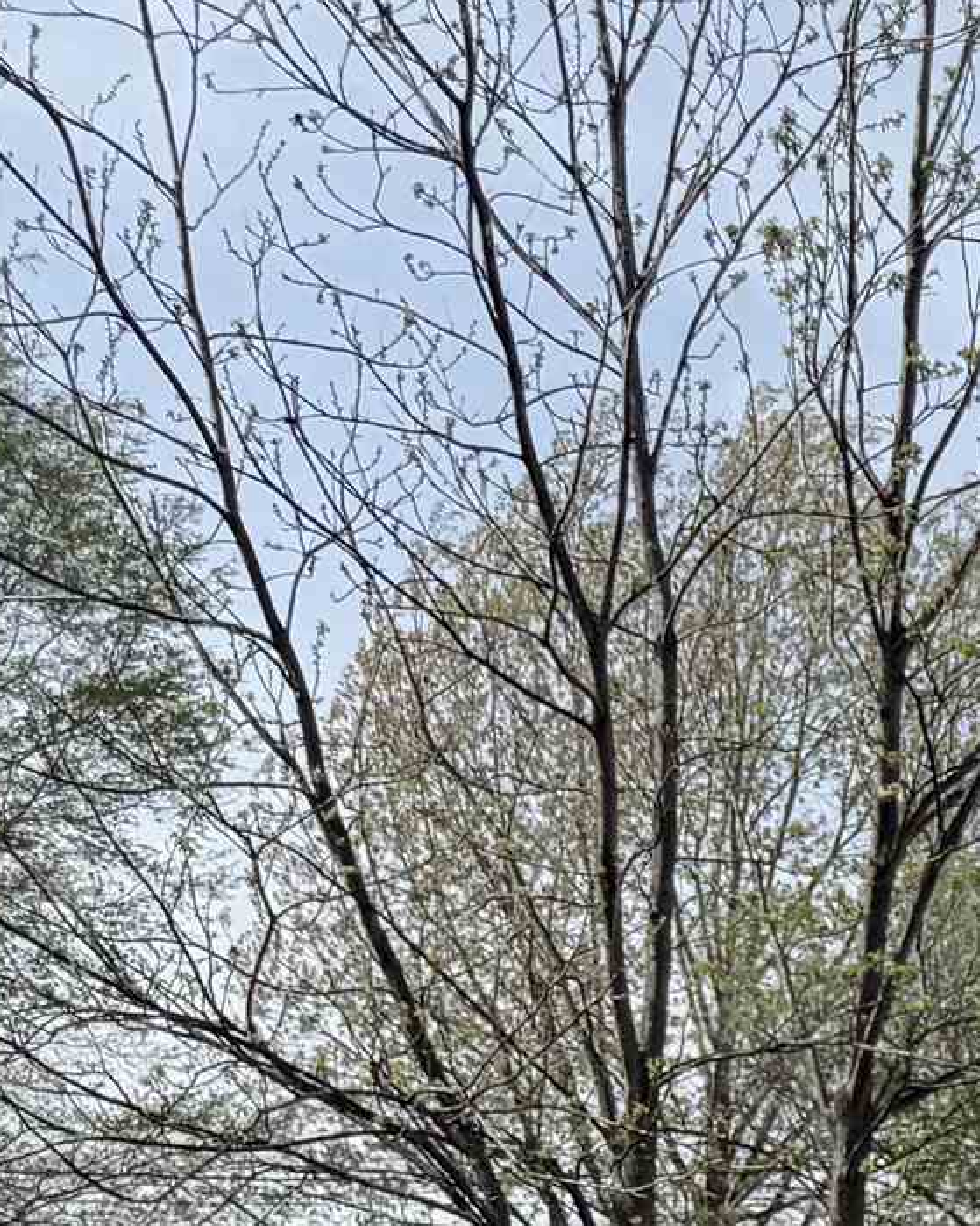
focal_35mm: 103
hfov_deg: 12.1
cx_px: 2335
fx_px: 3735
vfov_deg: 16.7
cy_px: 1901
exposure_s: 1/6711
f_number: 1.78
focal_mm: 6.76
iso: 80
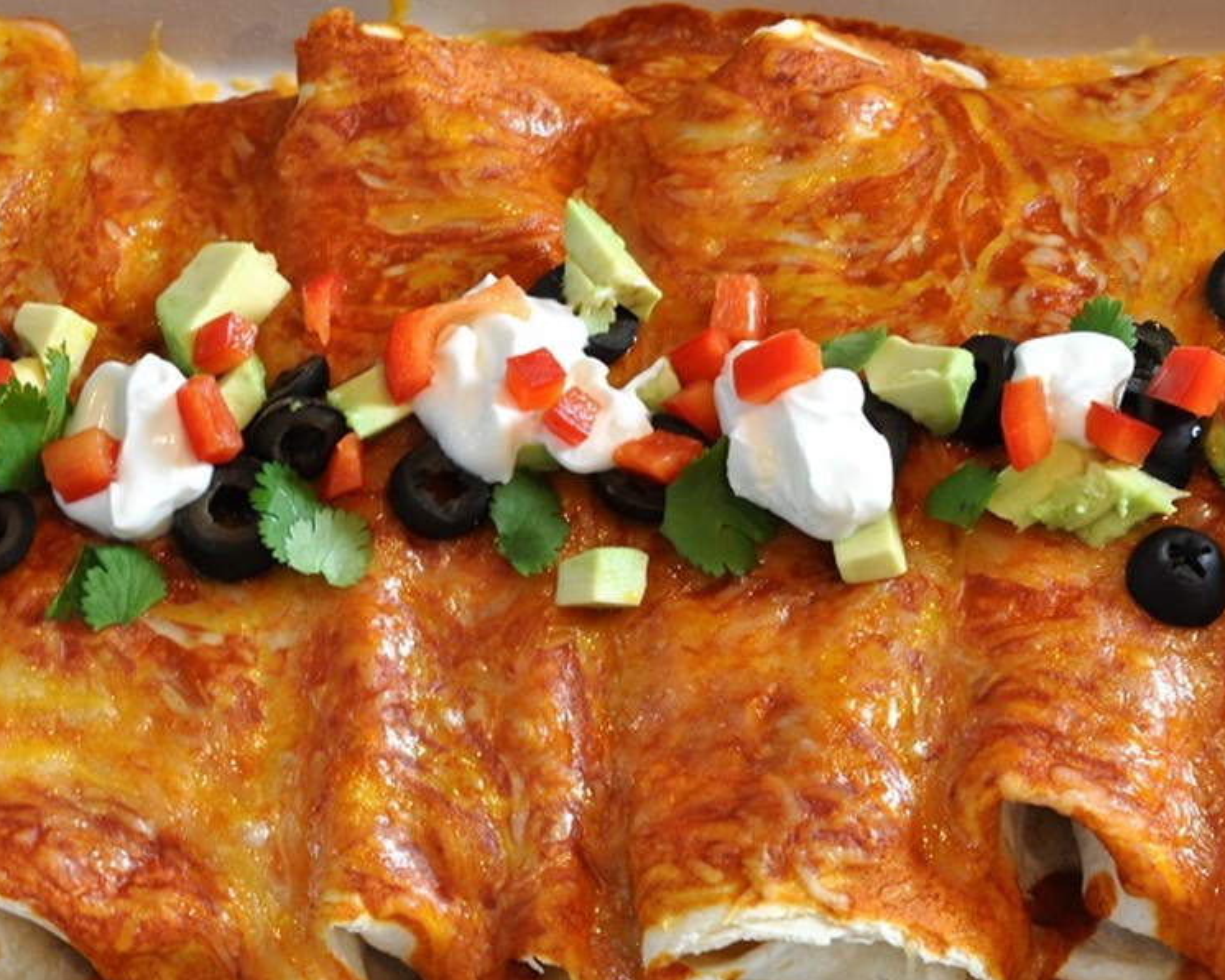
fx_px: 4625
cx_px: 679
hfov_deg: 15.1
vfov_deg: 12.1
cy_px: 492
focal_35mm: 128
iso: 400
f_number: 13
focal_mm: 75
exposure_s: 1/5
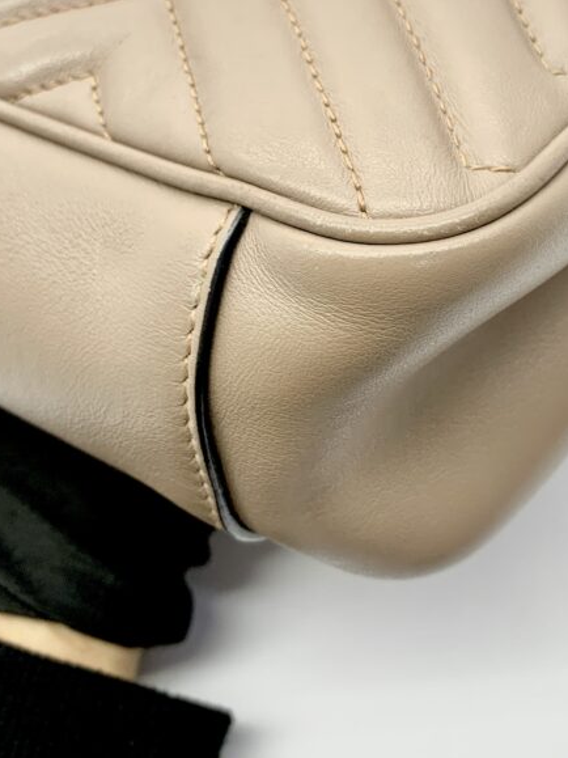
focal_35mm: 46
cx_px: 343
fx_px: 1007
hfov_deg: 31.4
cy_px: 187
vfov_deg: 40.1
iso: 50
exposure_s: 1/100
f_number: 1.8
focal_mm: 4.25
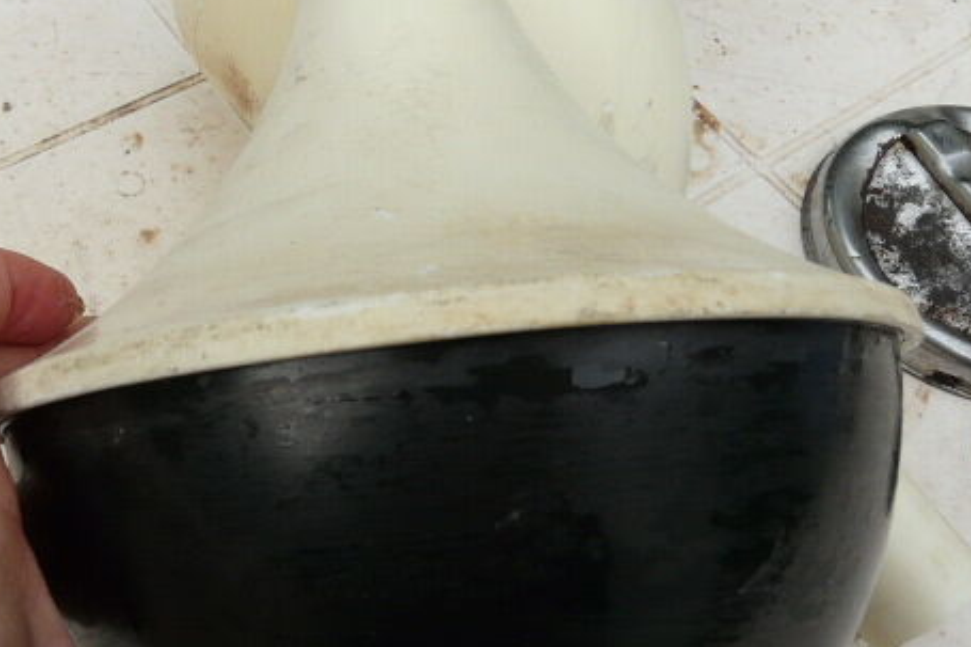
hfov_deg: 46.8
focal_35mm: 41
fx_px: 1105
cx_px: 341
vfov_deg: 32.6
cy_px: 290
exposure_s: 1/160
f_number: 4
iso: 100
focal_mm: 4.6
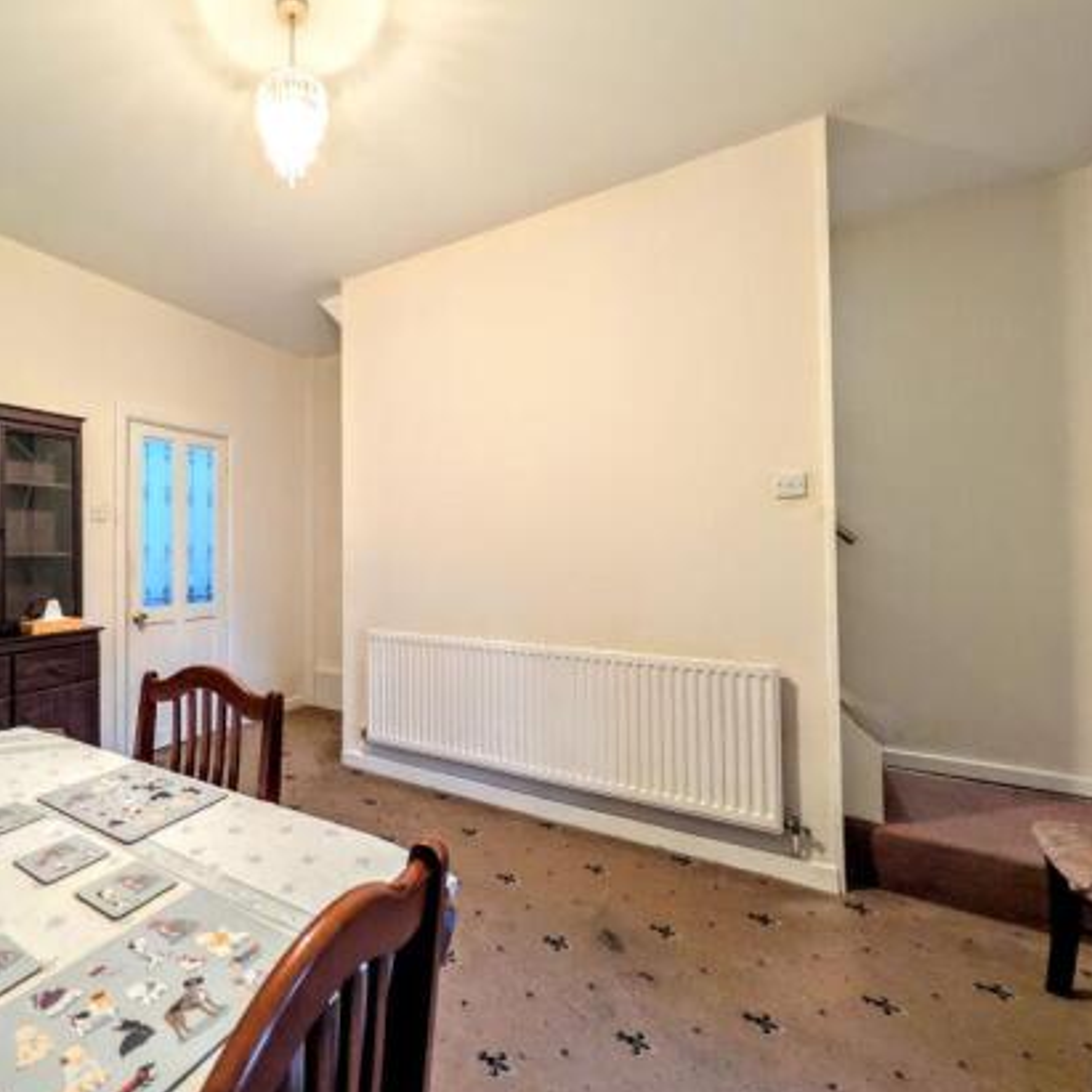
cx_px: 340
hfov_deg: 87.0
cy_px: 535
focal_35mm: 15
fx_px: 535
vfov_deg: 91.1
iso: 61
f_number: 1.7
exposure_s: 1/15
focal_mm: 2.02
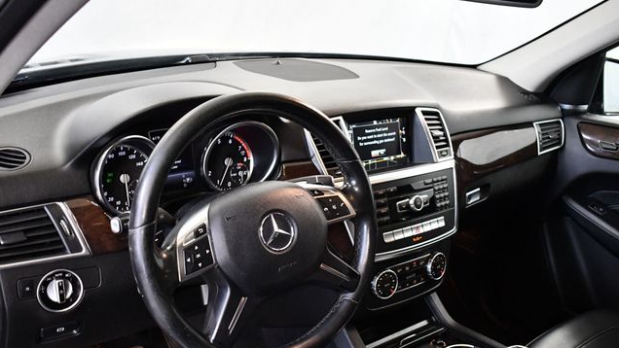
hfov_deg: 52.8
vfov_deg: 31.2
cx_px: 309
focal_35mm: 38
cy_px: 192
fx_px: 624
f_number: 3.5
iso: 3200
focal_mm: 18
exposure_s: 1/125
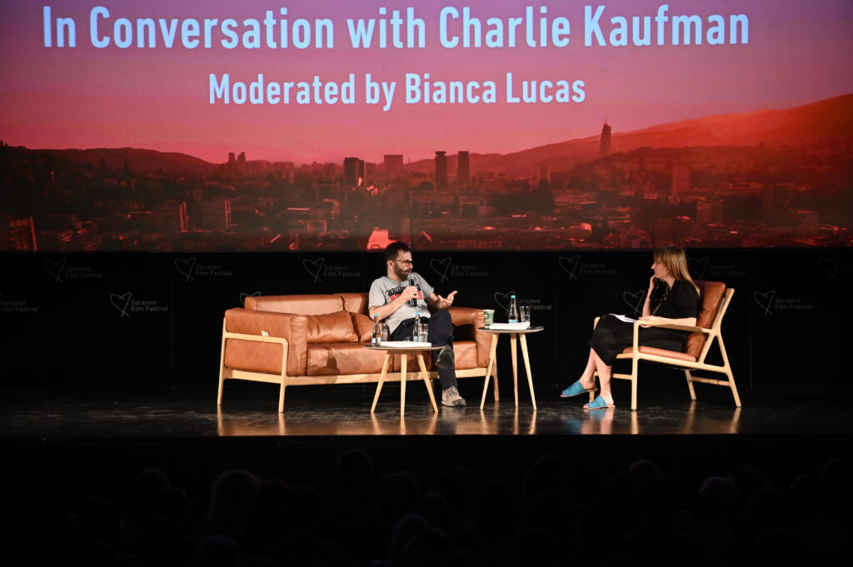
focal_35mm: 150
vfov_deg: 9.1
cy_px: 284
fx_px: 3551
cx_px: 426
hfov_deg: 13.7
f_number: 2.8
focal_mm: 150
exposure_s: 1/160
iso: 1250
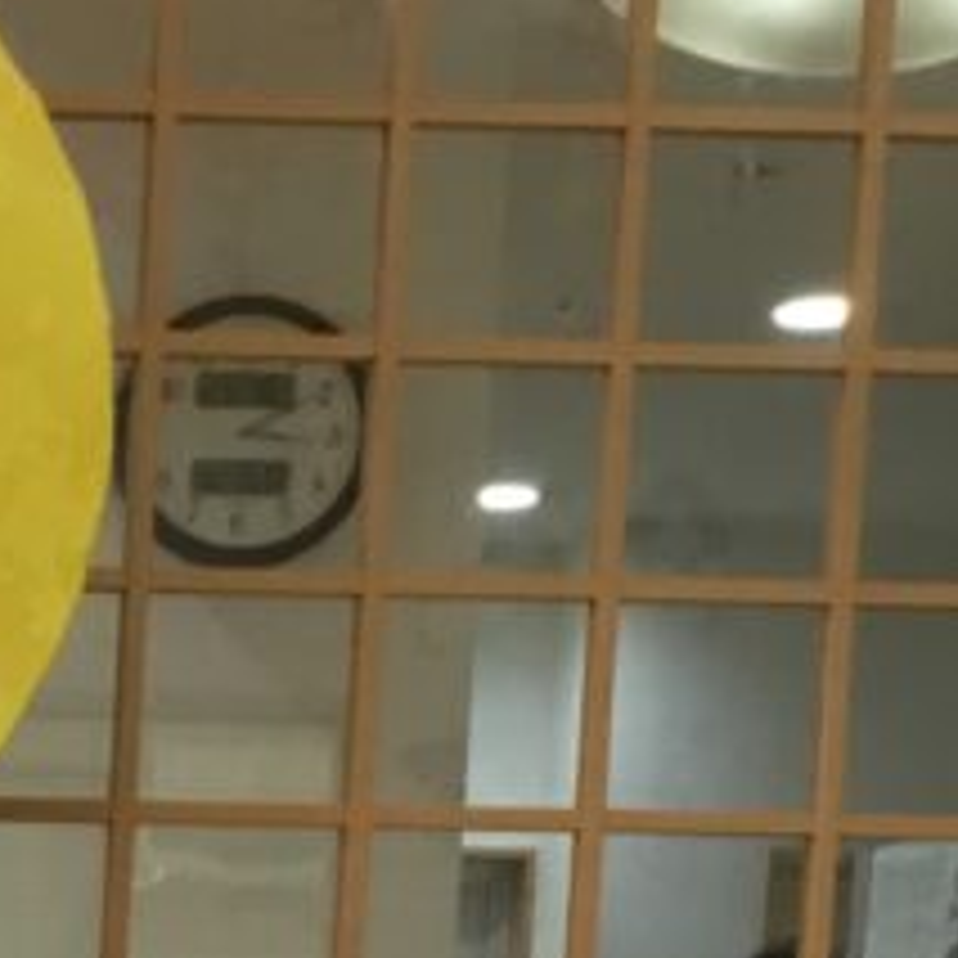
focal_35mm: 132
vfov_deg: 12.3
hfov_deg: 12.2
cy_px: 1637
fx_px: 4133
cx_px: -742
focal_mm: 3.3
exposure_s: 1/30
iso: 64
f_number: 2.4
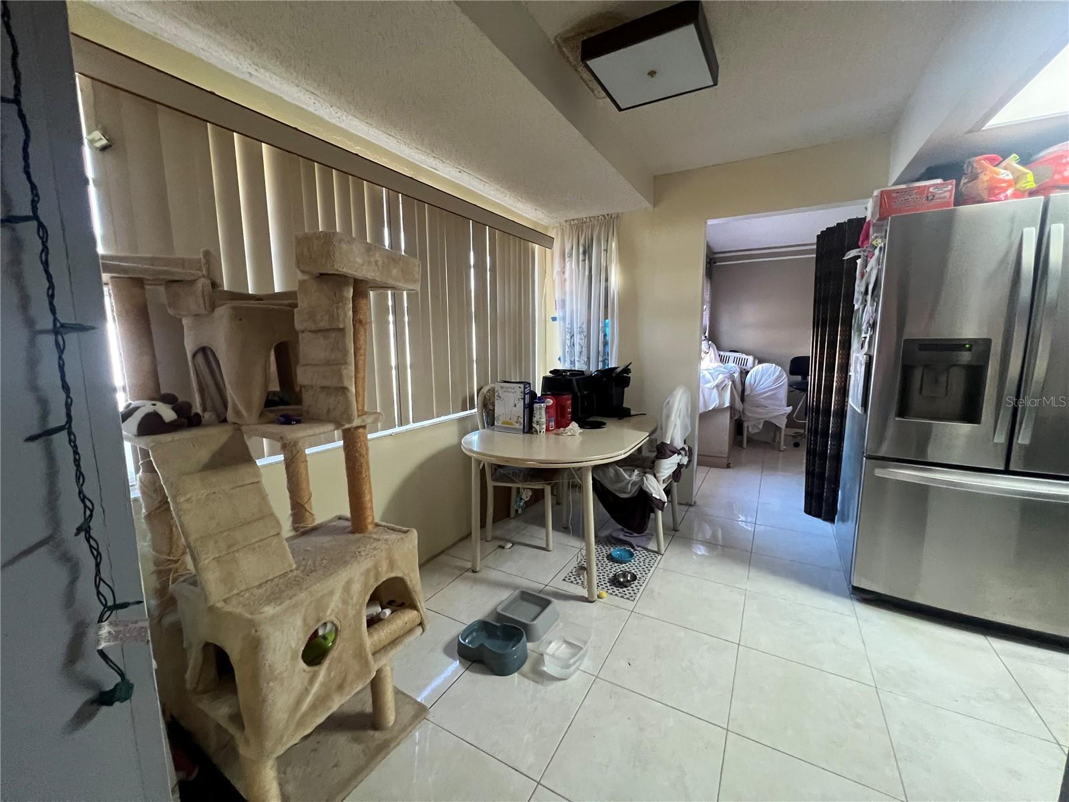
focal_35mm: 13
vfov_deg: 89.9
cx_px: 534
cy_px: 401
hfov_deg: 106.2
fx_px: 401
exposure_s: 1/60
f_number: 1.8
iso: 500
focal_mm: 1.57
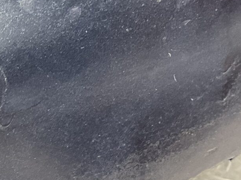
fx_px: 849
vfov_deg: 12.1
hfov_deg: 14.5
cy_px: 140
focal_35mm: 122
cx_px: -172
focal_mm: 3
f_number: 1.8
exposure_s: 1/50
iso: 125
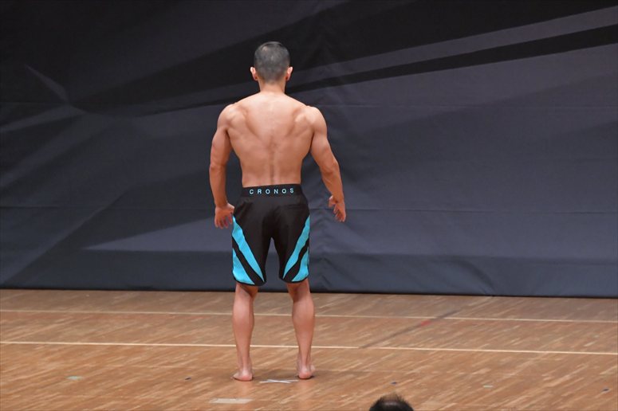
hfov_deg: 6.9
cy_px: 206
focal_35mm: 300
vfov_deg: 4.6
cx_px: 309
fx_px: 5148
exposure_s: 1/400
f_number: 5.6
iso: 6400
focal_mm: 200
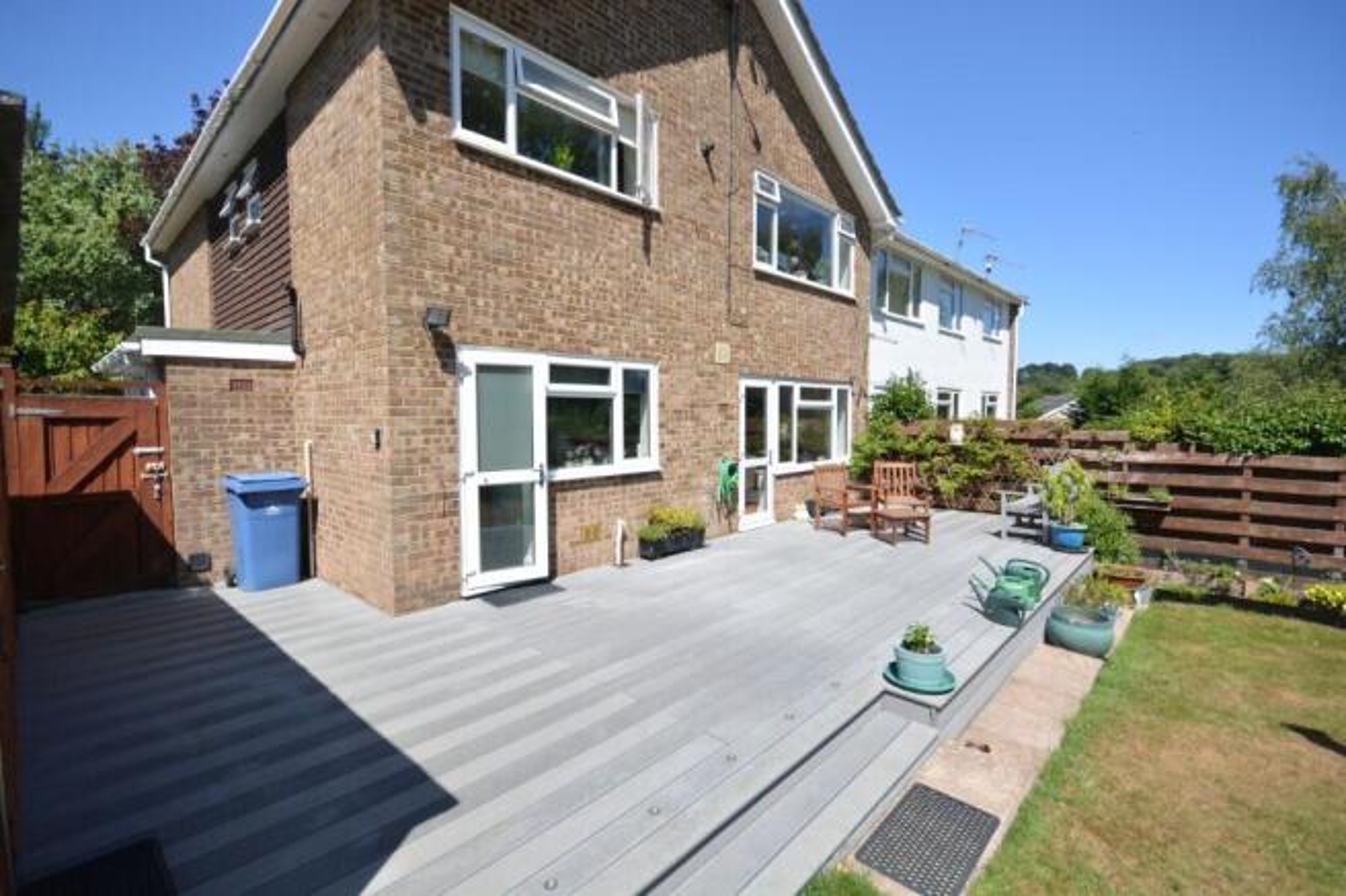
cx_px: 673
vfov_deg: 77.3
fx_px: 561
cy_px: 448
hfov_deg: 100.4
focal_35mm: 15
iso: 400
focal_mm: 10
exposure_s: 1/1000
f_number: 8
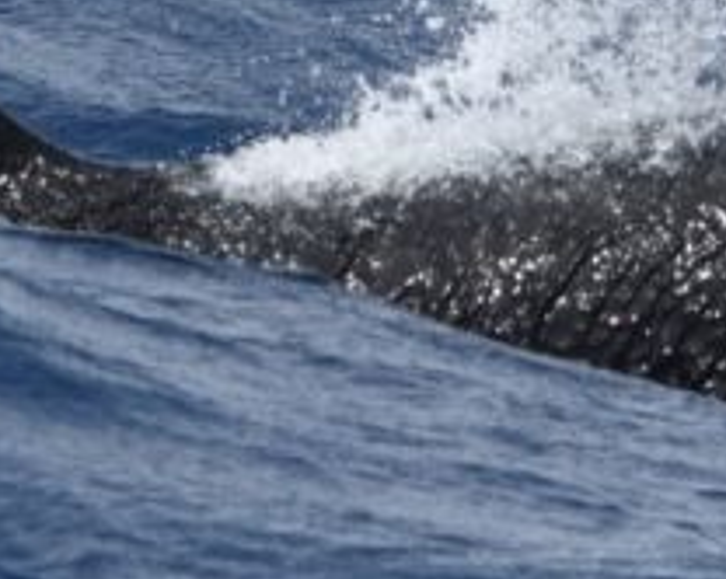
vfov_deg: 1.1
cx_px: 688
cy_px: 16
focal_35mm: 1371
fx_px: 29431
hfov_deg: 1.4
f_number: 6
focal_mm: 380
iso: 800
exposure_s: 1/8000
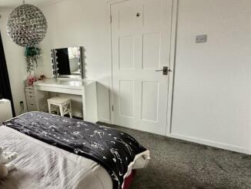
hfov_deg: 60.6
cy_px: 89
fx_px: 181
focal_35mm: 25
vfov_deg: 54.9
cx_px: 33
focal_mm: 2.22
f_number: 2.2
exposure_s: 1/60
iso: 320
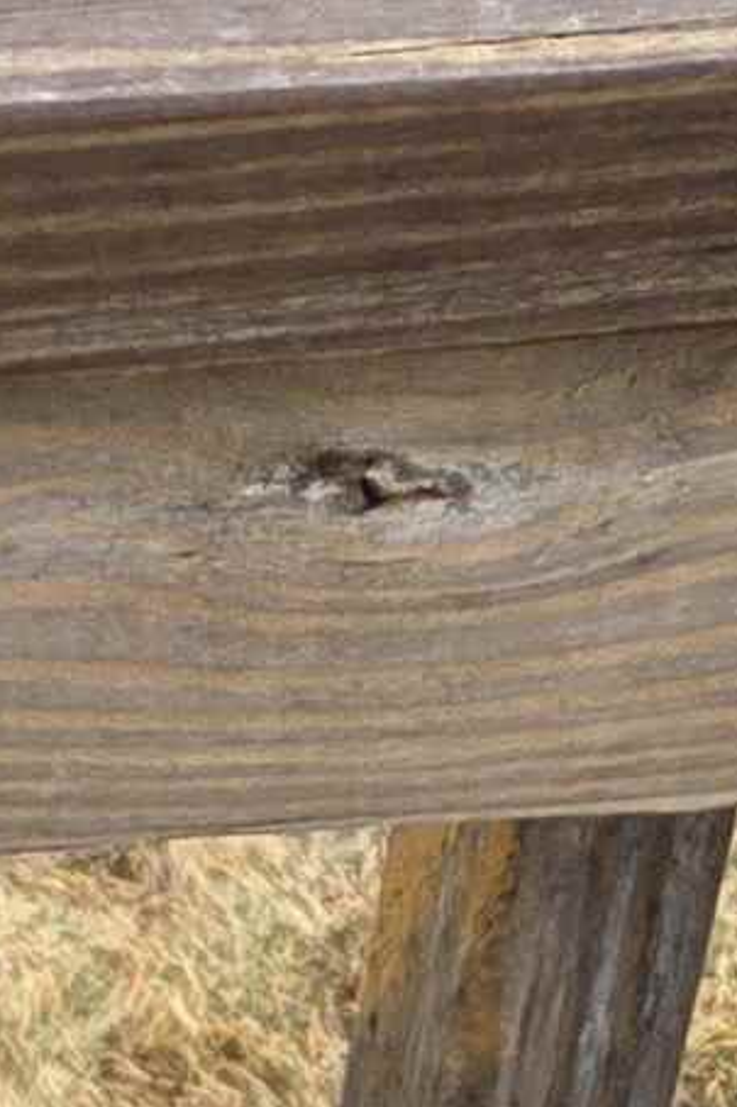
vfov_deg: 11.3
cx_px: -1589
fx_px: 4982
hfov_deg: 7.3
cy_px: -1212
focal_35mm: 162
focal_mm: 5.4
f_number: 1.8
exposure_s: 1/180
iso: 32
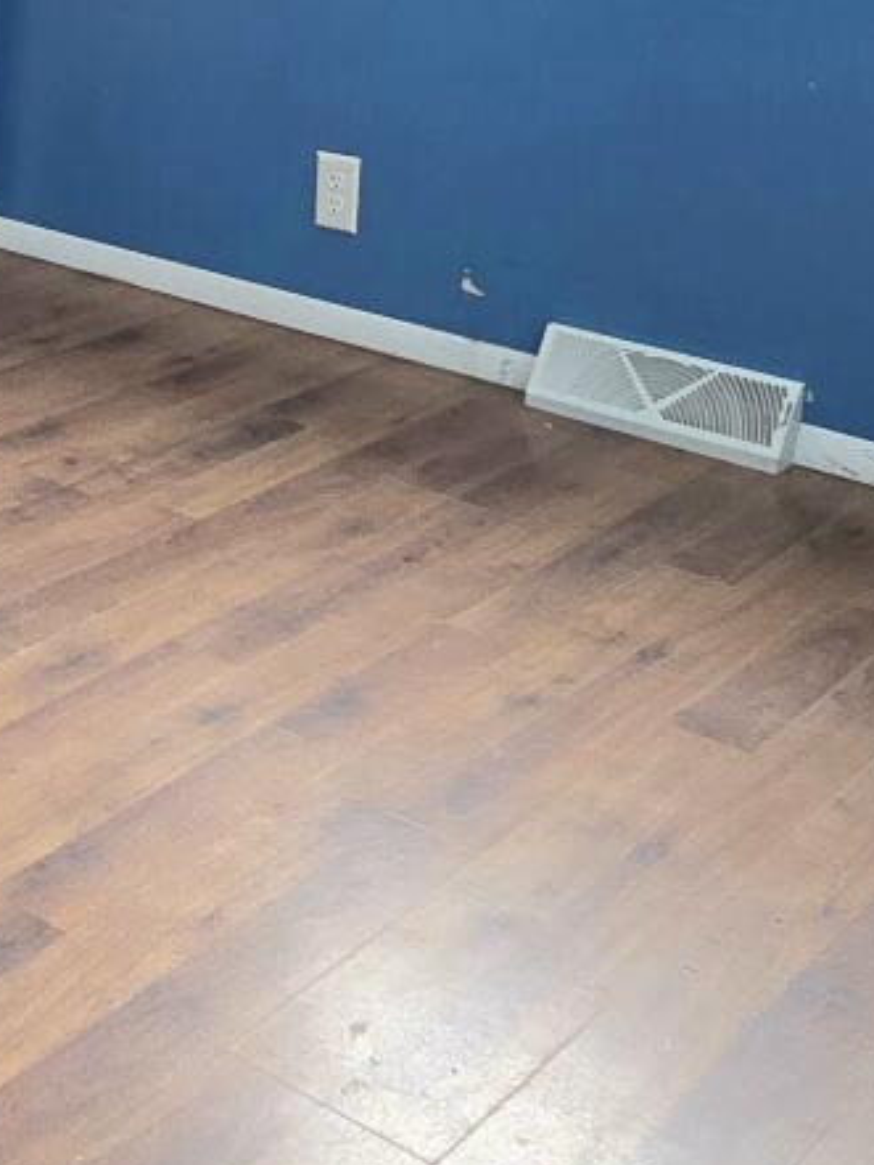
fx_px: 1985
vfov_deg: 31.5
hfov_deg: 23.5
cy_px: 166
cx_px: -45
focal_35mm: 59
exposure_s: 1/60.2
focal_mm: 2.2
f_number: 2.2
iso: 160
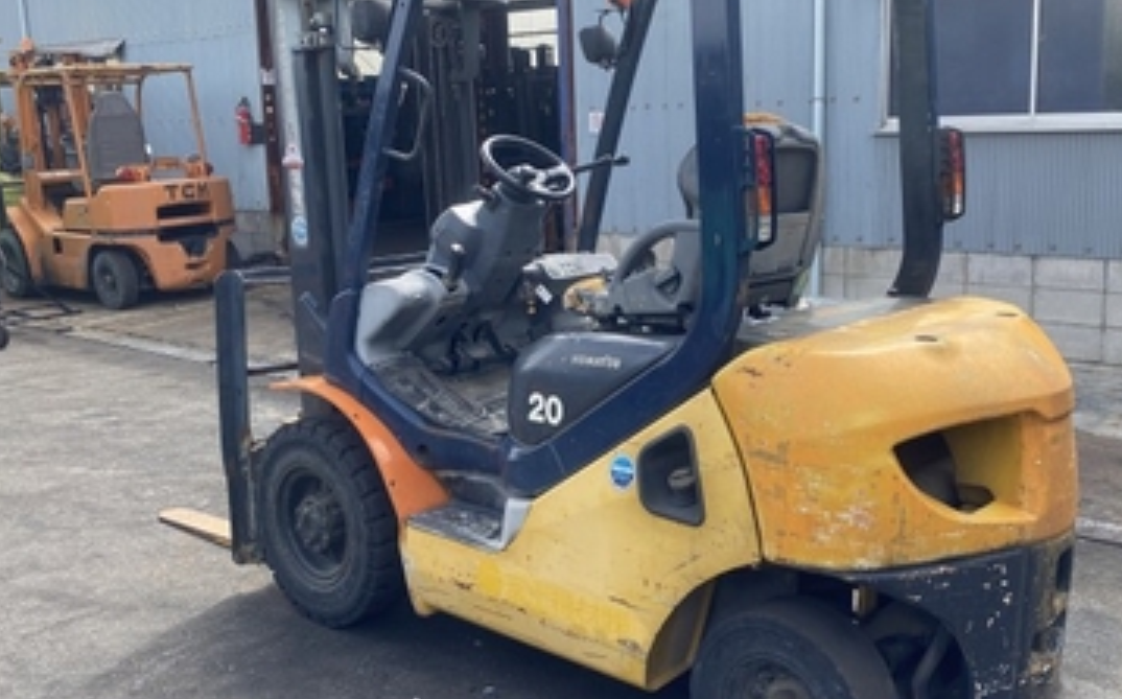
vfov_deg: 34.3
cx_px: 680
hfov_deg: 52.4
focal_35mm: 37
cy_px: 320
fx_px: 1130
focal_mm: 4.25
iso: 32
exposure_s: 1/738
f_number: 1.8
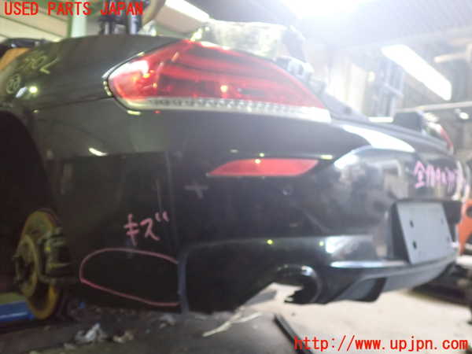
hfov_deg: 60.0
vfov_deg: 46.8
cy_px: 177
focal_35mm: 30
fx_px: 409
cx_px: 236
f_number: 2.3
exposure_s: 1/60
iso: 1250
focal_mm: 5.4
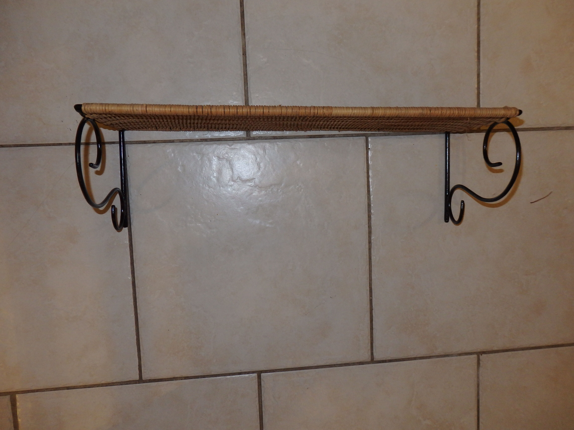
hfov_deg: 69.4
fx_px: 415
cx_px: 287
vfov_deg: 54.9
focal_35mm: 25
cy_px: 215
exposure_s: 1/30
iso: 250
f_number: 3
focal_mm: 4.5
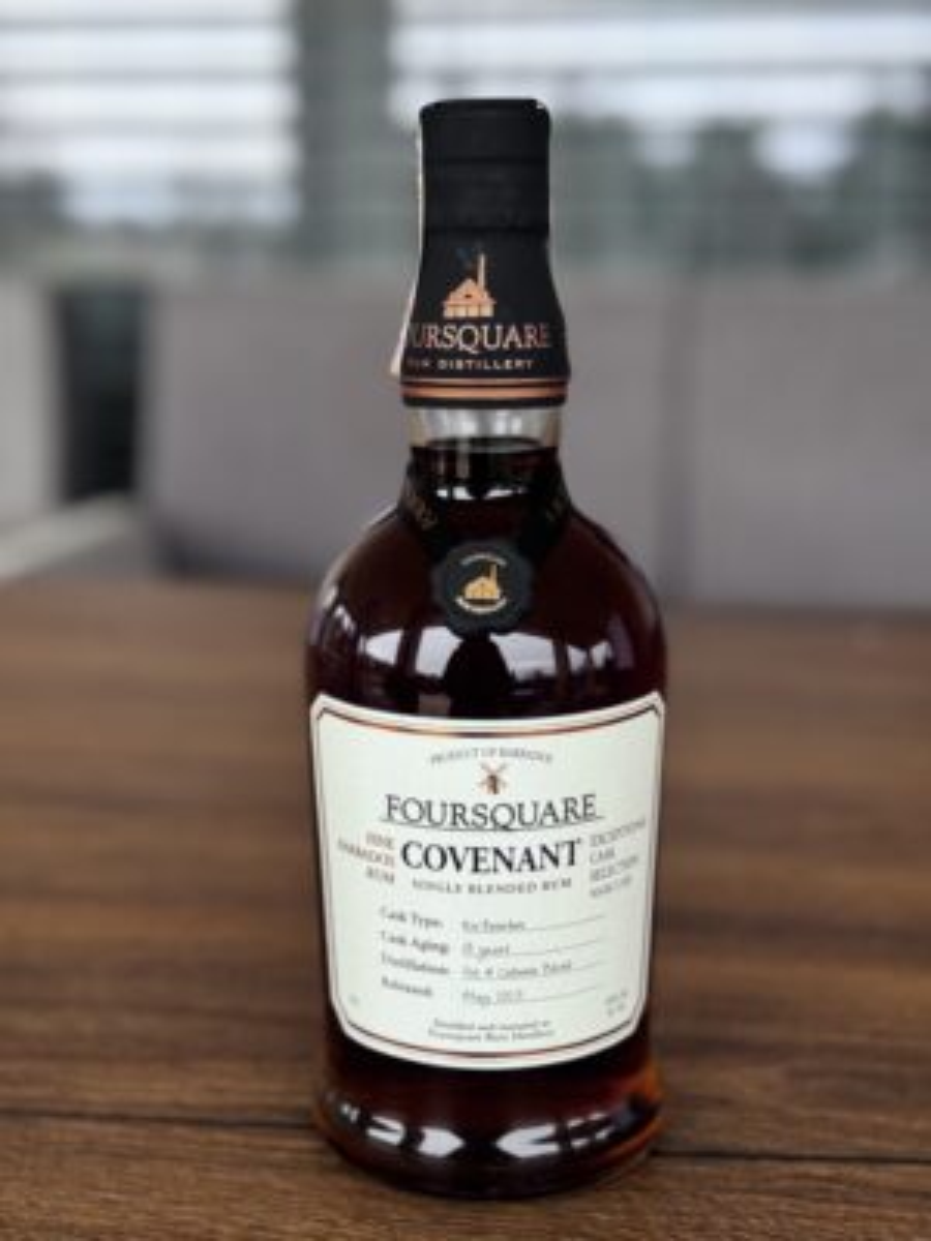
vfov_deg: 39.7
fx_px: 1721
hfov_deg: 30.3
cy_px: 620
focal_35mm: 48
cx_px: 466
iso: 125
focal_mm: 6.86
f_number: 1.78
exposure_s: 1/60
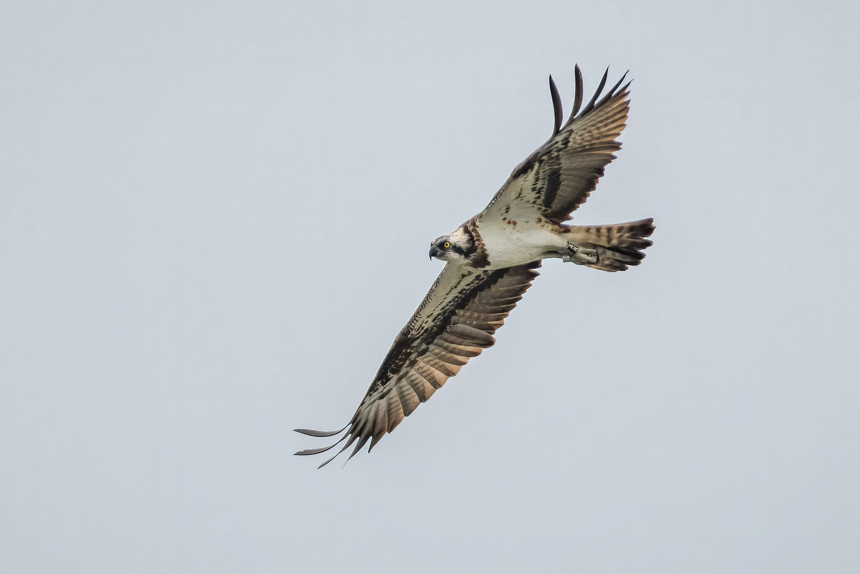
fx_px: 17915
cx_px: 430
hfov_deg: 2.7
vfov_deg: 1.8
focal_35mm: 750
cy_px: 287
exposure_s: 1/3200
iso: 1600
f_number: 8
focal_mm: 500
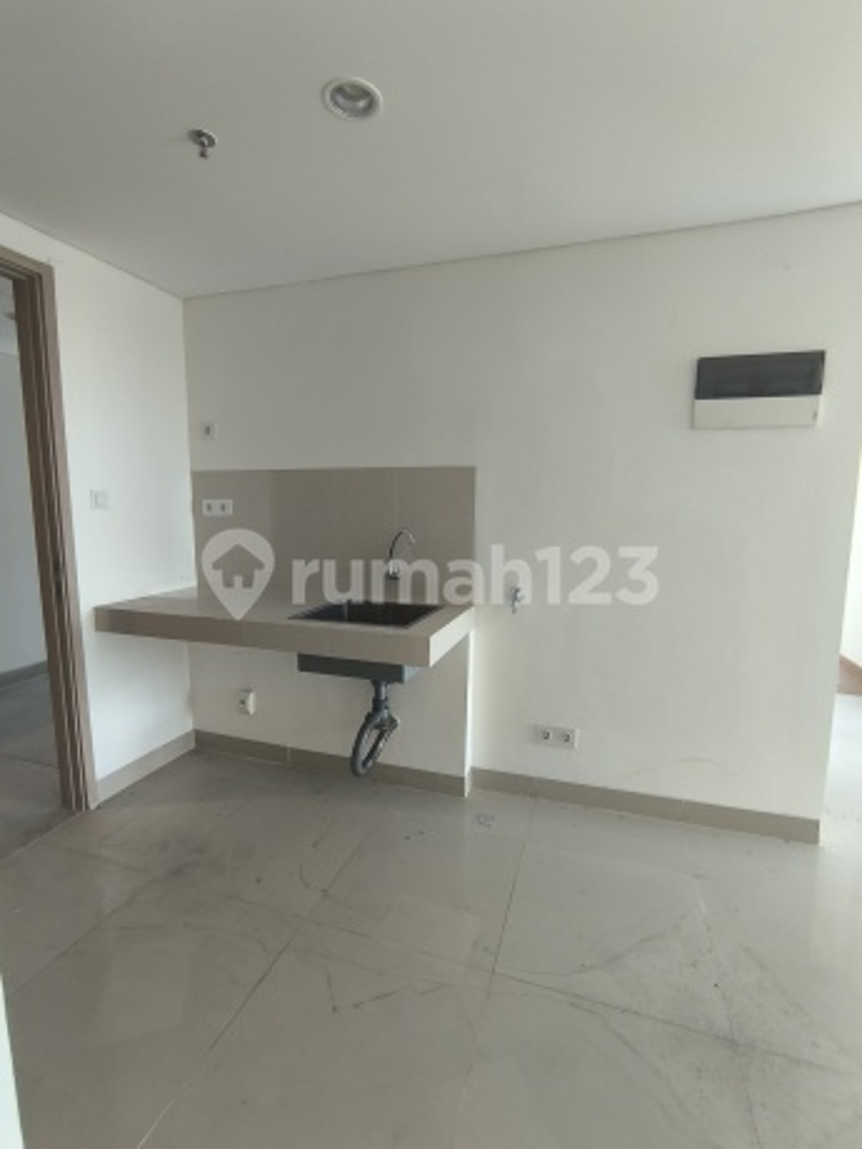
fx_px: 531
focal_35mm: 16
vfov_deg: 94.5
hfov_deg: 78.1
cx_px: 431
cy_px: 574
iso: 100
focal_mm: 1.65
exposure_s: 1/50
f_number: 2.2
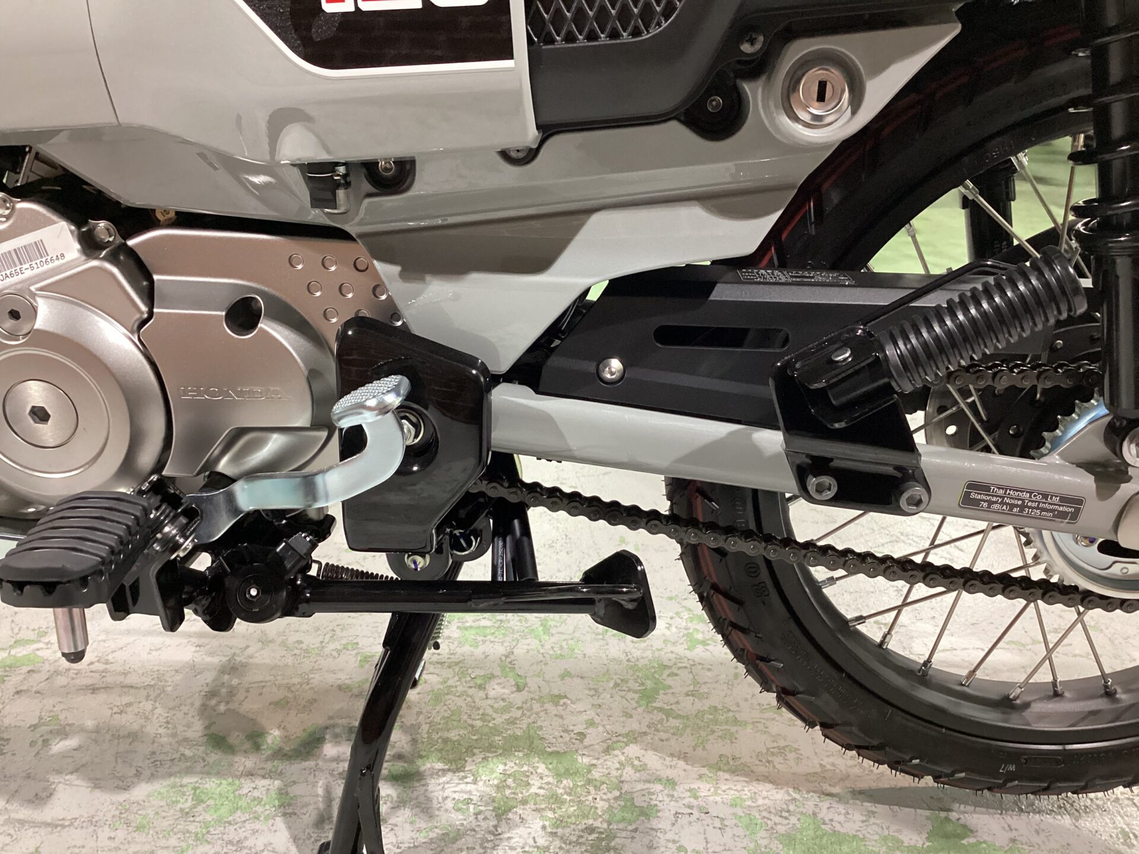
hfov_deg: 58.4
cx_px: 570
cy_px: 427
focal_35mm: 31
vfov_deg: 45.4
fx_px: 1020
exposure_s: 1/50
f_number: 2.4
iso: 320
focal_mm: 3.3
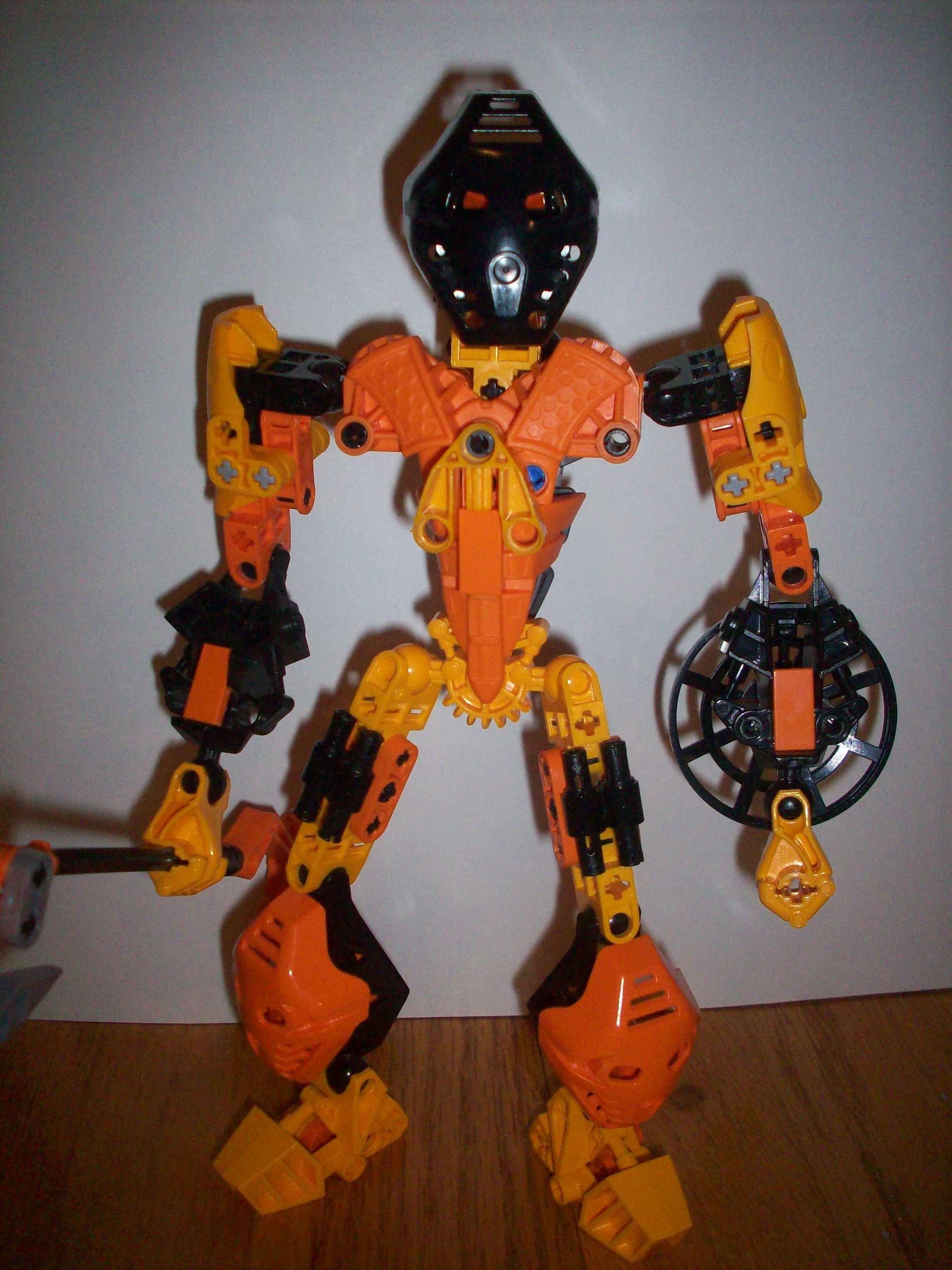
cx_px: 476
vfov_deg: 50.1
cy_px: 635
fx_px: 1357
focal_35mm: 37
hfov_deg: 38.7
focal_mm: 6.2
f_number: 2.8
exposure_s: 1/64
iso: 160
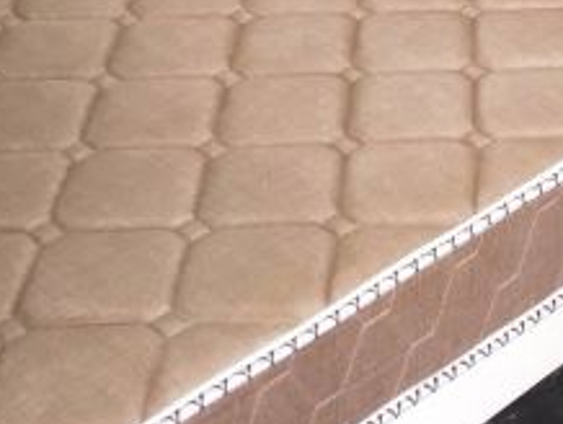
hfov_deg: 17.7
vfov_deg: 13.0
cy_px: -150
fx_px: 1791
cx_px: 480
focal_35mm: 110
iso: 224
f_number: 1.8
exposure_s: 1/100
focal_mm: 3.95
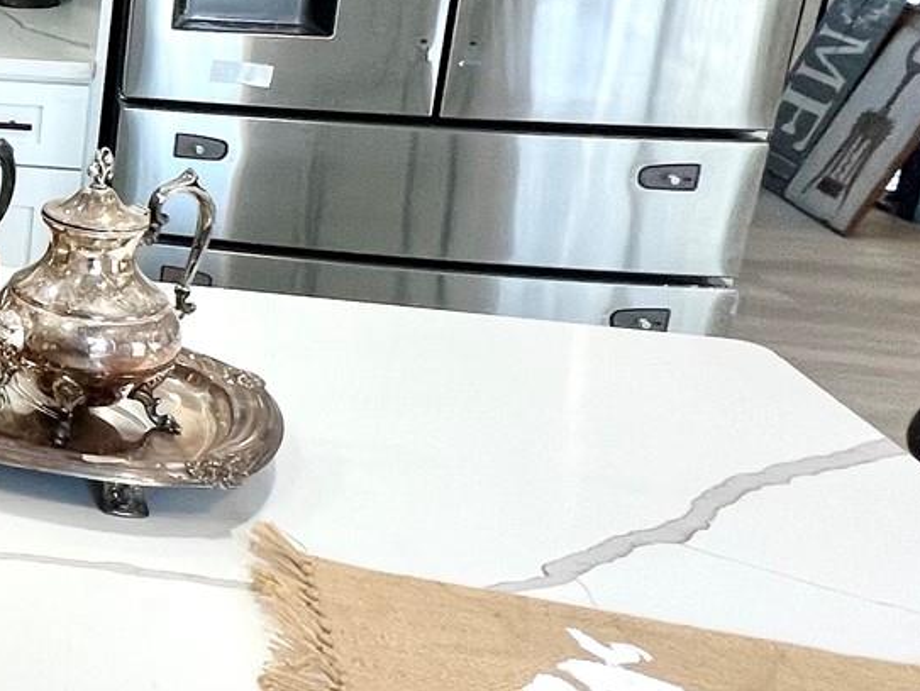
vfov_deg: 28.8
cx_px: -563
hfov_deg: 25.3
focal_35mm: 49
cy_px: 97
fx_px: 1303
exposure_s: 1/120
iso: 100
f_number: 1.8
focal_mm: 1.57
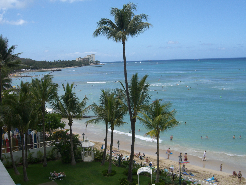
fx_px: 270
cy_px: 92
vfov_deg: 37.7
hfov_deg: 49.0
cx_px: 123
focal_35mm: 38
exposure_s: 1/250
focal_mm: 7.9
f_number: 8
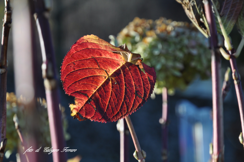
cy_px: 81
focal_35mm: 128
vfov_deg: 10.7
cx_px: 122
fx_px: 863
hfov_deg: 16.1
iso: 320
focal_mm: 85
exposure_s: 1/500
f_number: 5.6
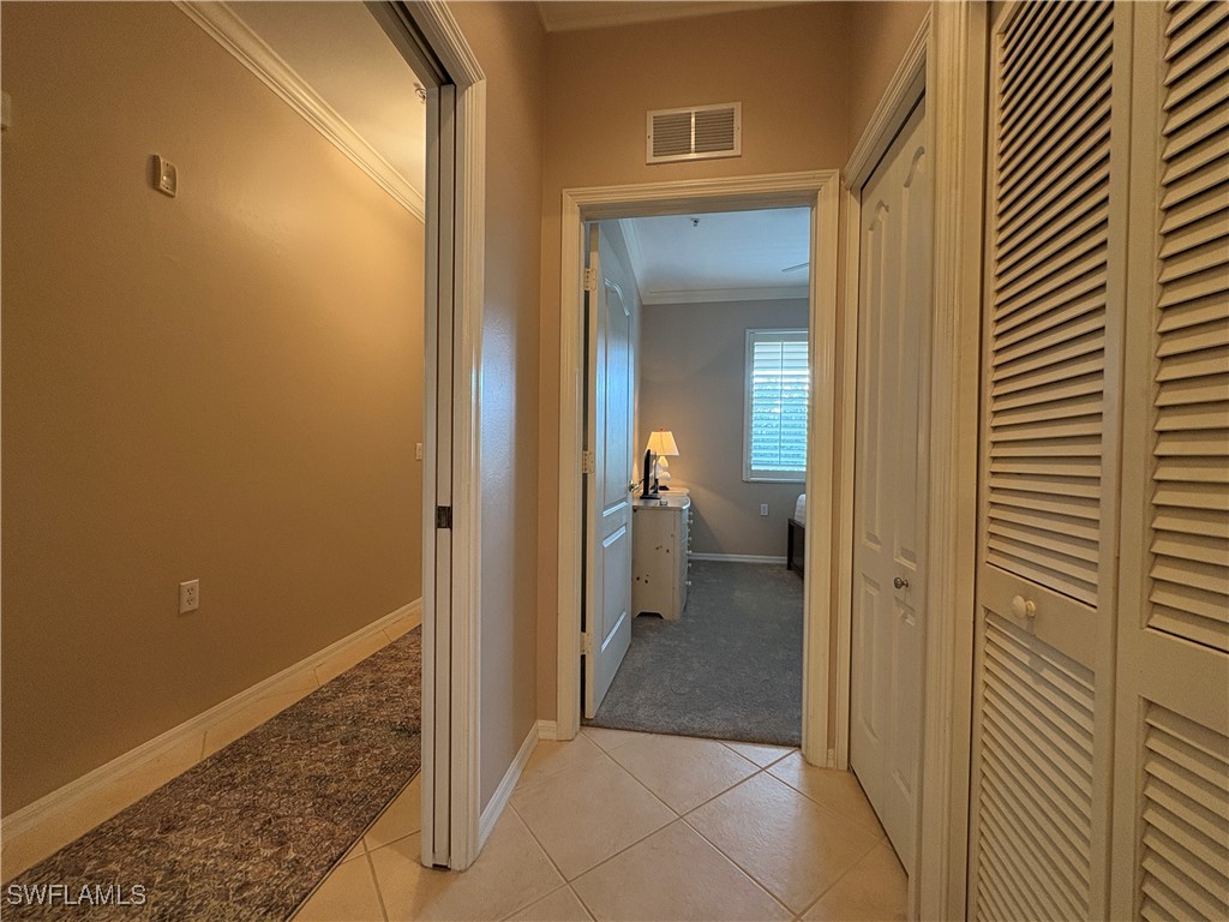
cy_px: 461
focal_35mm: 14
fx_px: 497
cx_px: 614
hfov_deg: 102.1
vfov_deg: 85.7
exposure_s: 1/60
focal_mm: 2.22
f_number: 2.2
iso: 200
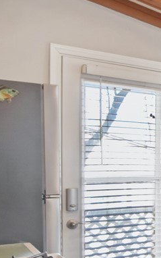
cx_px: 341
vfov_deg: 35.5
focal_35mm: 56
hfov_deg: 16.3
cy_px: 179
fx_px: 396
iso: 200
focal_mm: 13
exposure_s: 1/25
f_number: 7.1
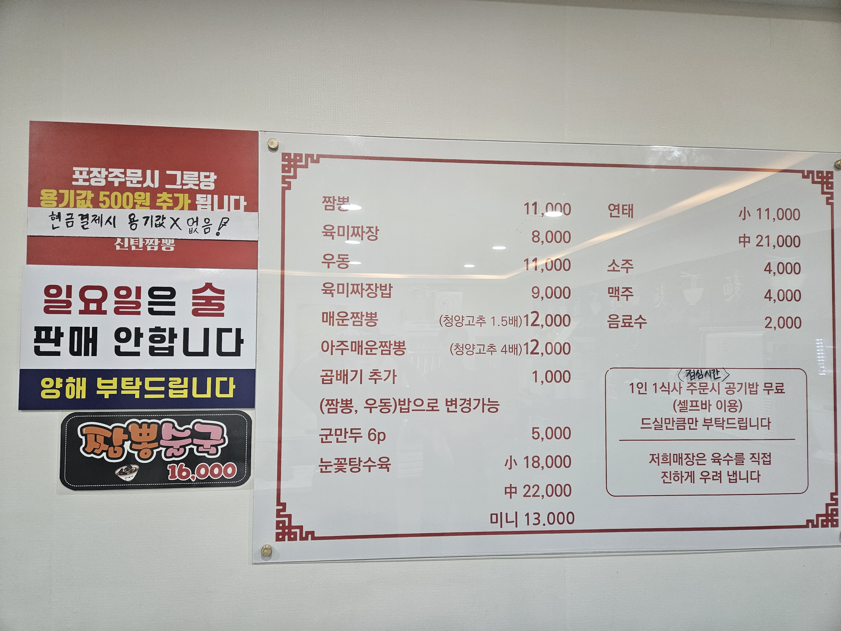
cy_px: 316
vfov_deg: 58.9
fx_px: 559
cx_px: 420
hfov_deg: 73.9
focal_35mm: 23
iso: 250
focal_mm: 5.4
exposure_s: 1/120
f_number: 1.8
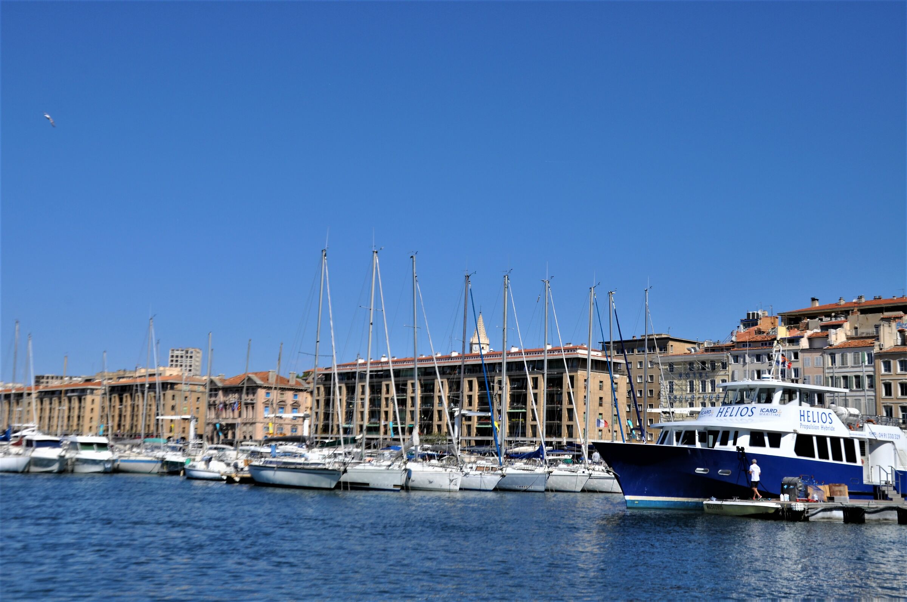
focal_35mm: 42
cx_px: 454
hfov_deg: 46.4
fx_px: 1057
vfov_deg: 31.8
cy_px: 301
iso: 200
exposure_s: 1/500
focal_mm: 28
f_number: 11
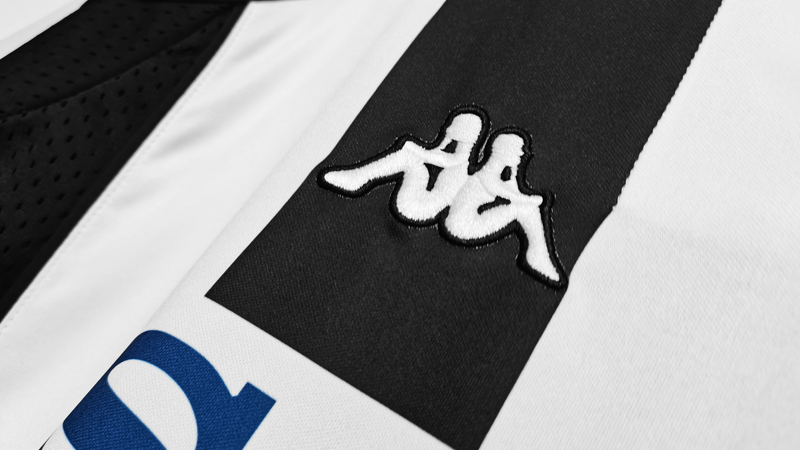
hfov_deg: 66.1
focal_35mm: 29
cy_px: 239
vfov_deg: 40.2
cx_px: 403
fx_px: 615
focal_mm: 5.58
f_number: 1.8
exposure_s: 1/100
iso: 80
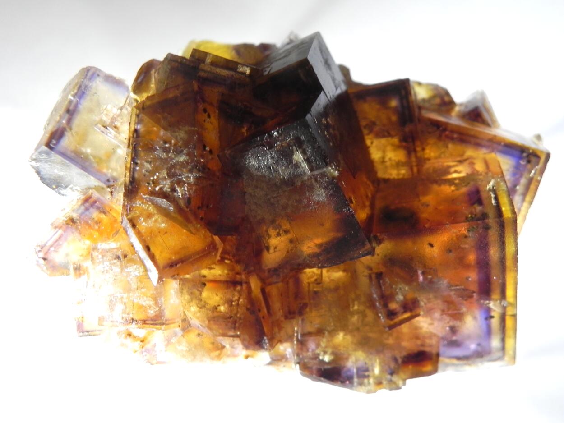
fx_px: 603
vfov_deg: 38.7
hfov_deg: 50.1
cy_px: 212
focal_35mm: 37
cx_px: 282
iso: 179
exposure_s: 1/31.3
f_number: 3.2
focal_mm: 6.6
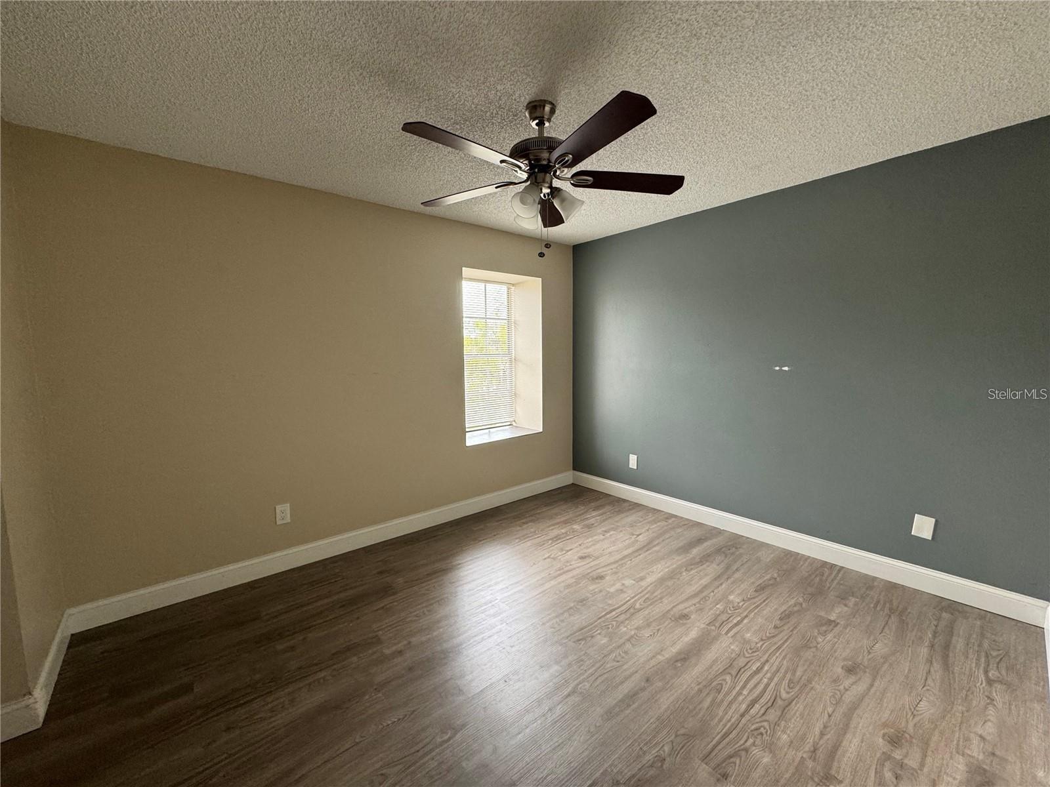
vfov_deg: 85.7
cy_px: 394
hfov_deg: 102.1
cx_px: 525
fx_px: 425
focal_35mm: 14
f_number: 2.2
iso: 200
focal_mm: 2.22
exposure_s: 1/120
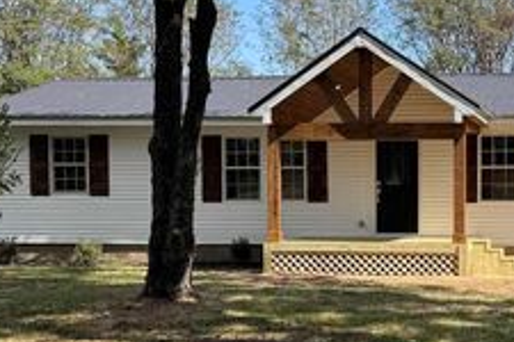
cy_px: 225
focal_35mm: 74
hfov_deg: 26.7
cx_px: 427
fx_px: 1056
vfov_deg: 18.4
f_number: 1.78
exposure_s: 1/2710
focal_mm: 6.76
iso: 80
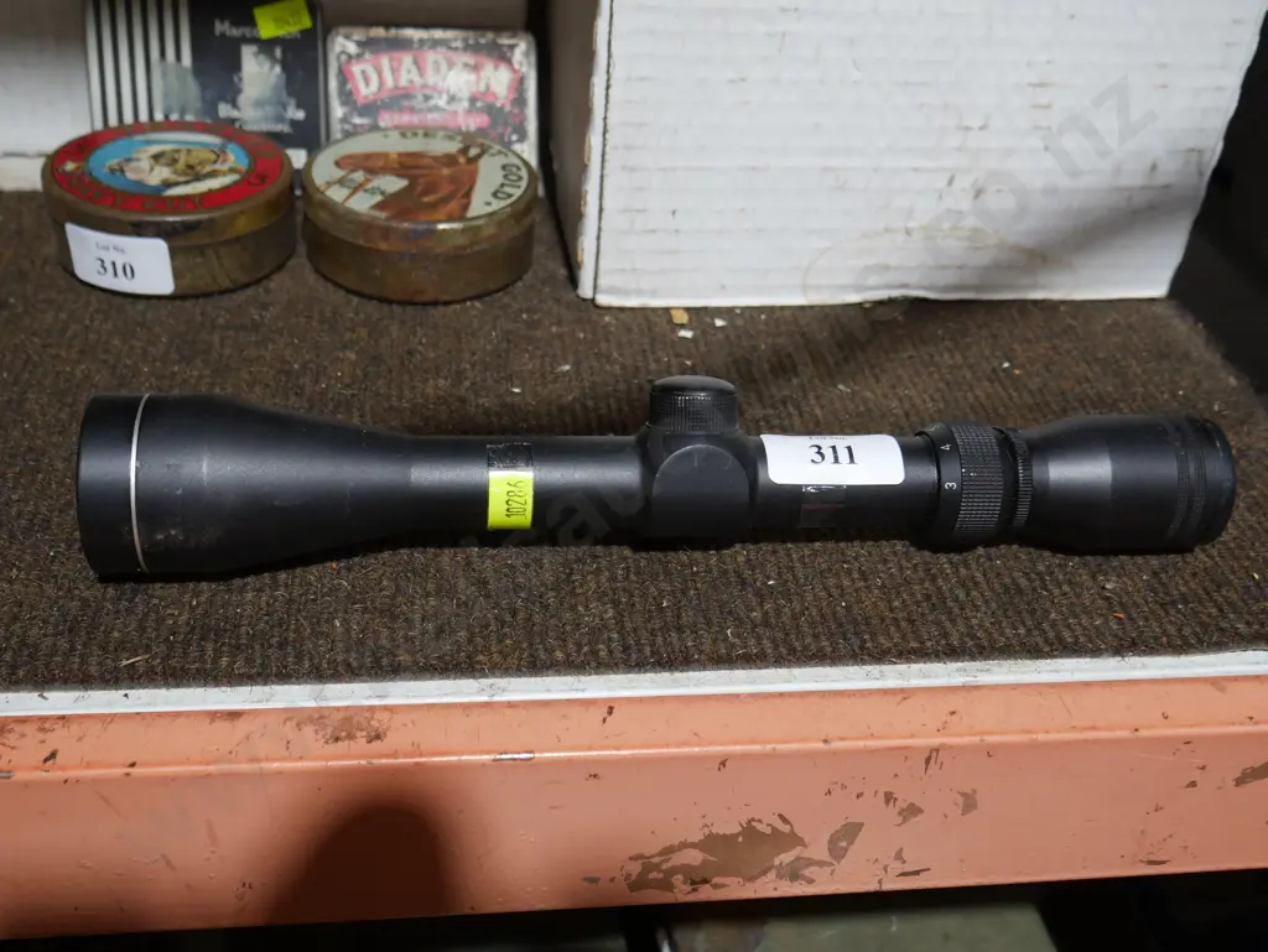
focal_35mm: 38
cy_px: 476
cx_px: 634
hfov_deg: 49.0
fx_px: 1393
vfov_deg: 37.8
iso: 400
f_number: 4.1
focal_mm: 19
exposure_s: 1/60
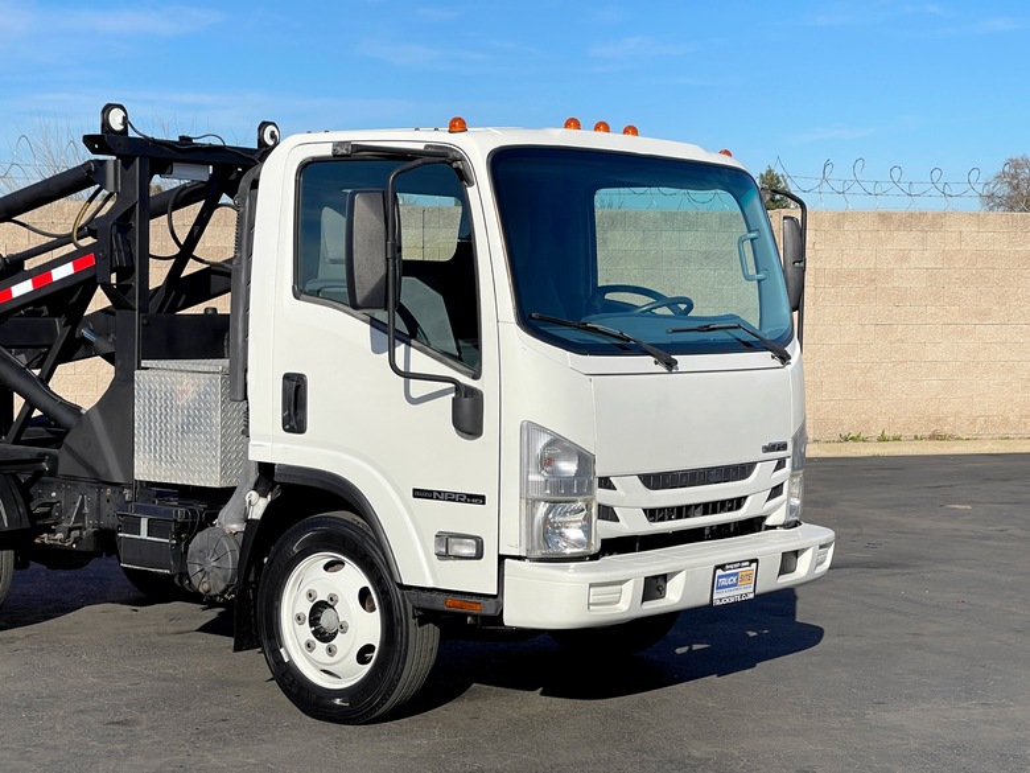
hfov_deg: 30.3
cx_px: 515
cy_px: 386
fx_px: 1904
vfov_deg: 22.9
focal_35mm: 64
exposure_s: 1/2370
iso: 20
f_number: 2.2
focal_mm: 7.5
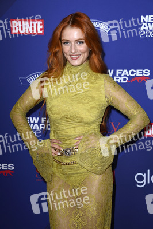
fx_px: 460
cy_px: 114
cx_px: 76
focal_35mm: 72
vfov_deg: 28.1
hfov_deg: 18.9
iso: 500
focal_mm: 72
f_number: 6.3
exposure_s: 1/250
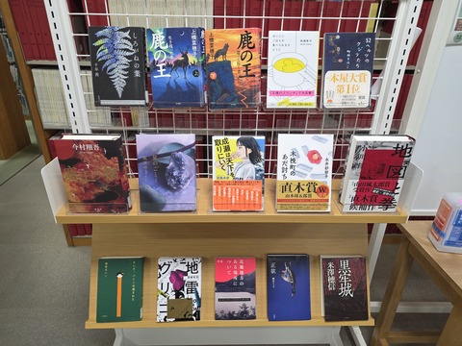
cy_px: 173
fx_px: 307
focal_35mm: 23
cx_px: 231
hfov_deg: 73.9
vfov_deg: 58.9
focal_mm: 6.25
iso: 200
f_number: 1.7
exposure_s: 1/120
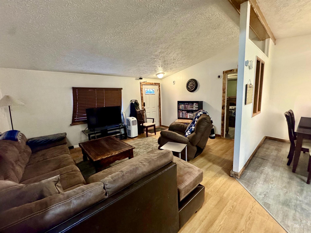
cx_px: 156
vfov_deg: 85.7
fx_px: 126
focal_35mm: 14
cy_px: 116
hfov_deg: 102.1
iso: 640
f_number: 2.2
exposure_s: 1/60
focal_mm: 2.22
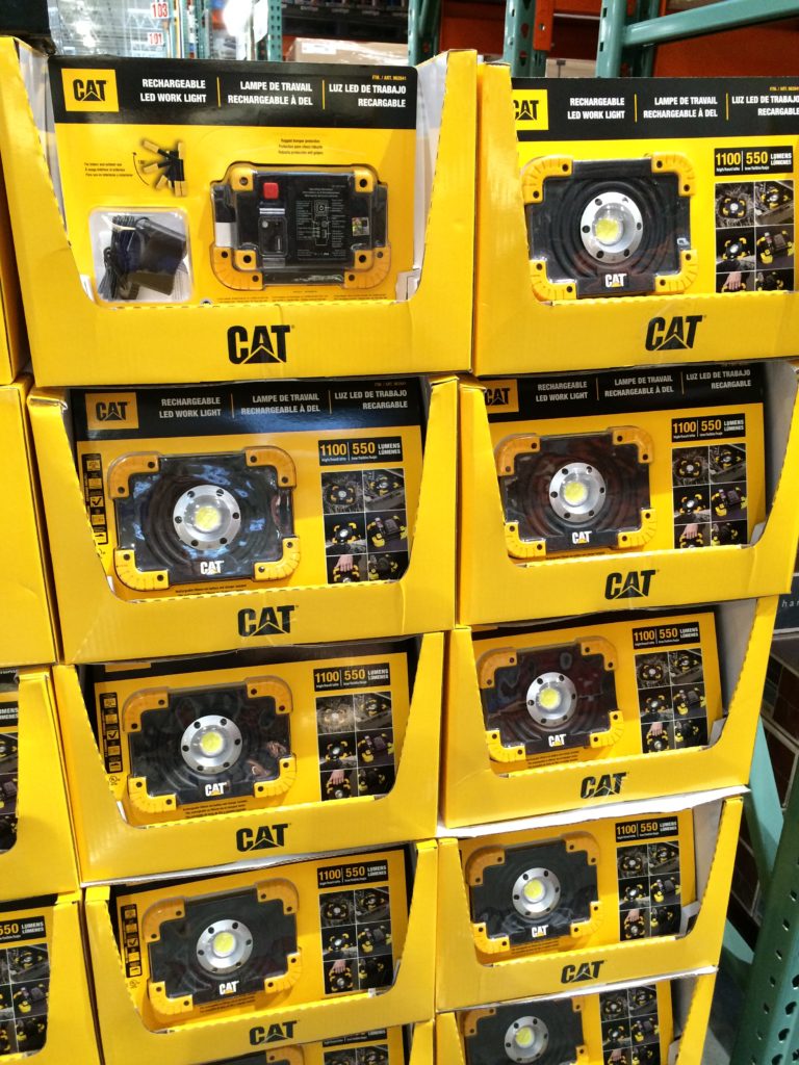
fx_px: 892
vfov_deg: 61.7
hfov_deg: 48.2
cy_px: 532
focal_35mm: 29
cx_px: 400
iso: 160
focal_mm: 4.15
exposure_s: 1/30
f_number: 2.2
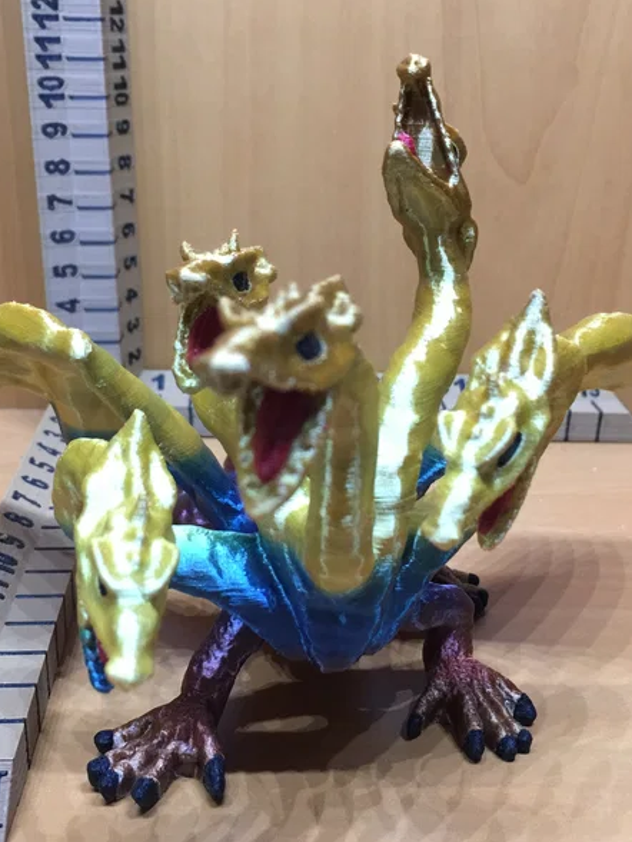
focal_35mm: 41
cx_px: 310
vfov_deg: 45.8
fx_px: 998
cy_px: 422
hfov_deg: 35.1
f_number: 2.2
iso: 125
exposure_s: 1/10
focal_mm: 4.15
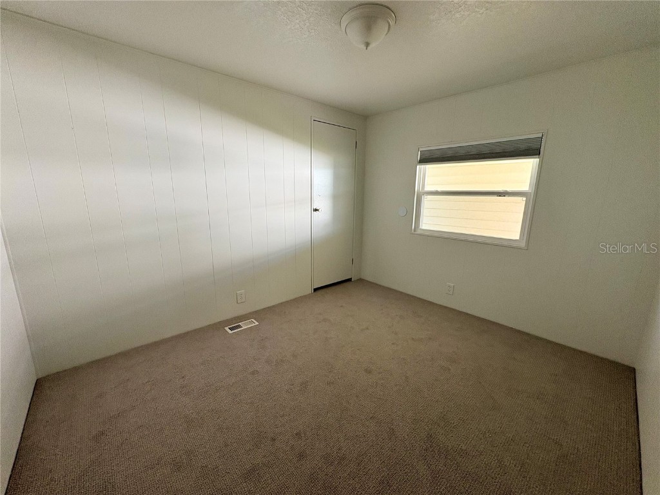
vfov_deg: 85.7
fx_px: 267
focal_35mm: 14
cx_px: 330
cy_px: 248
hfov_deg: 102.1
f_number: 2.2
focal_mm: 2.22
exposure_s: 1/60
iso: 160
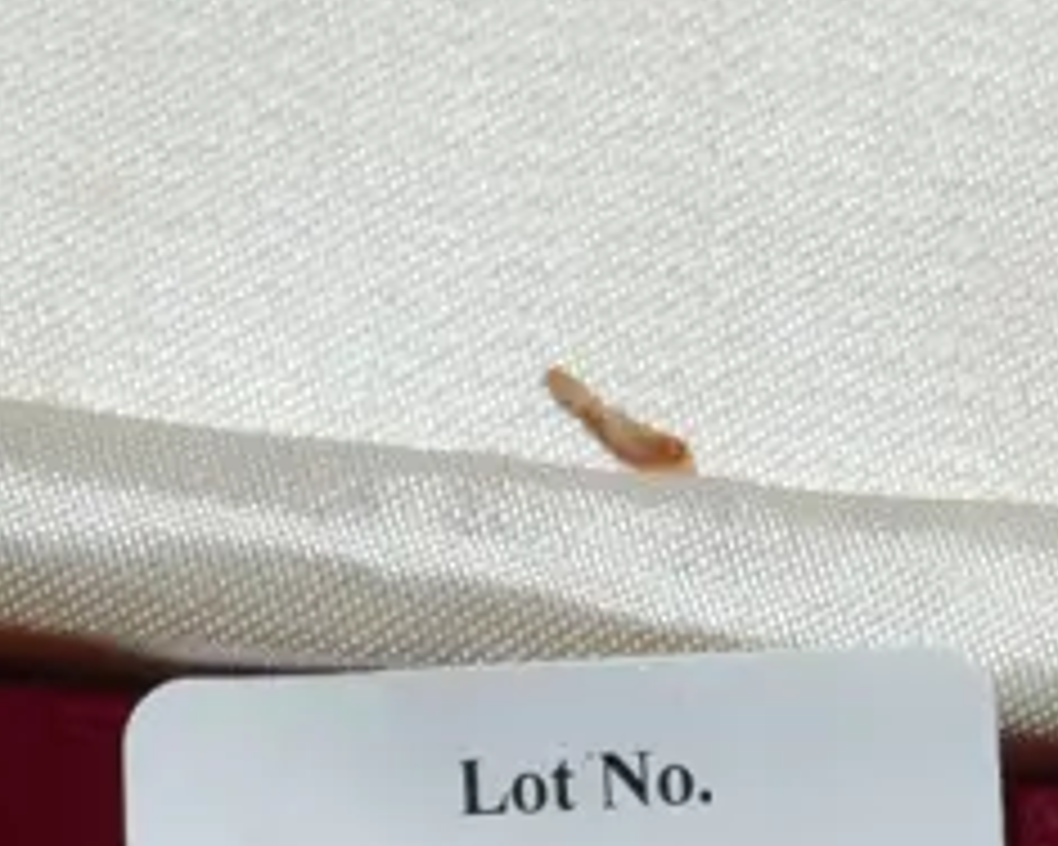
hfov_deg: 7.5
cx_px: 1306
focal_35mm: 255
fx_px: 7985
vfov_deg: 6.0
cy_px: 1177
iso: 250
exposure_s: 1/60
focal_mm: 30
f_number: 5.4
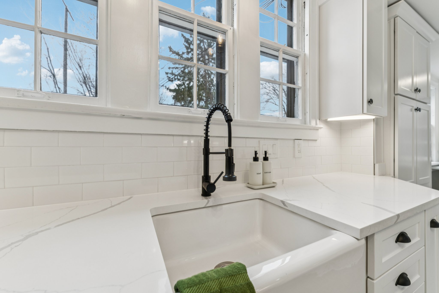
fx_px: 171
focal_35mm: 14
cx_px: 220
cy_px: 146
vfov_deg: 81.2
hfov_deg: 104.3
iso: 200
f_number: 5.6
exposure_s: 1/40
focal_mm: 14
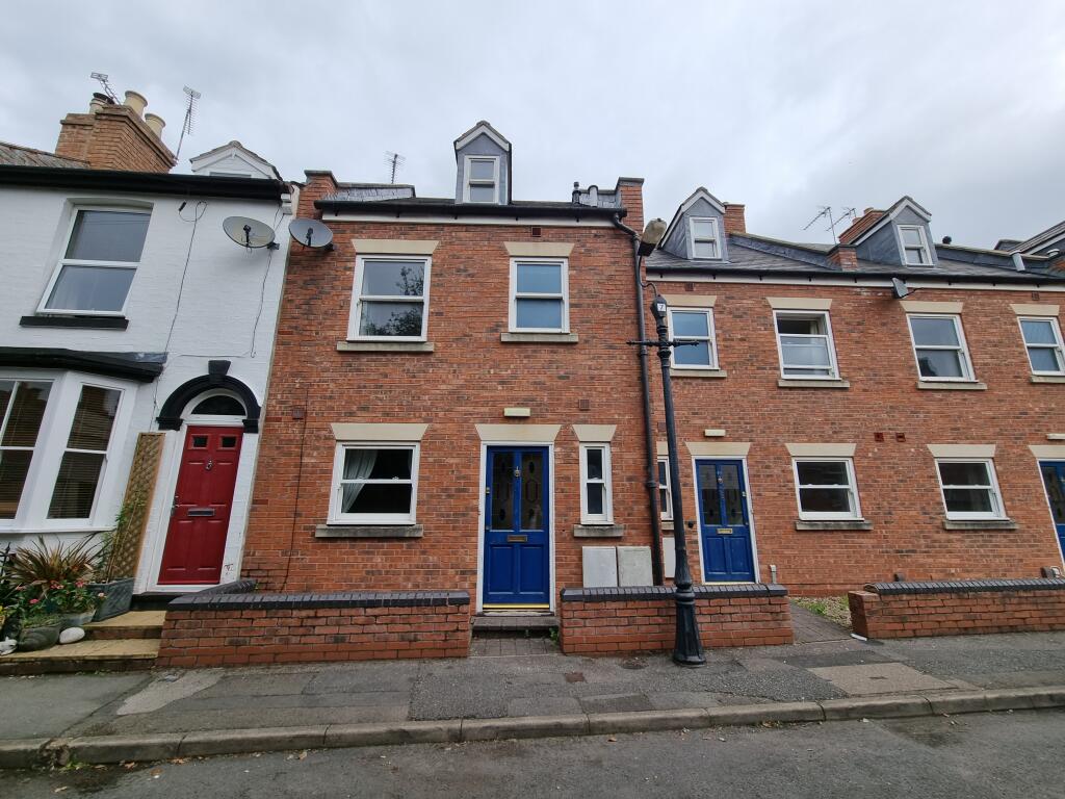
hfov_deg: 106.2
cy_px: 400
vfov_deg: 89.9
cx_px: 532
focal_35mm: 13
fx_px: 400
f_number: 2.2
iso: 50
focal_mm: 2.2
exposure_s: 1/736
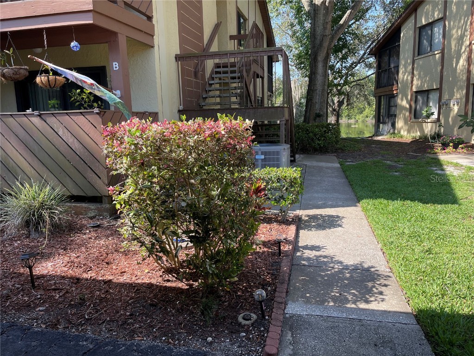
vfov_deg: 53.1
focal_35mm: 26
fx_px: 356
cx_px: 237
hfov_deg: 67.3
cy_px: 178
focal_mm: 5.1
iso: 32
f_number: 1.6
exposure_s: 1/578
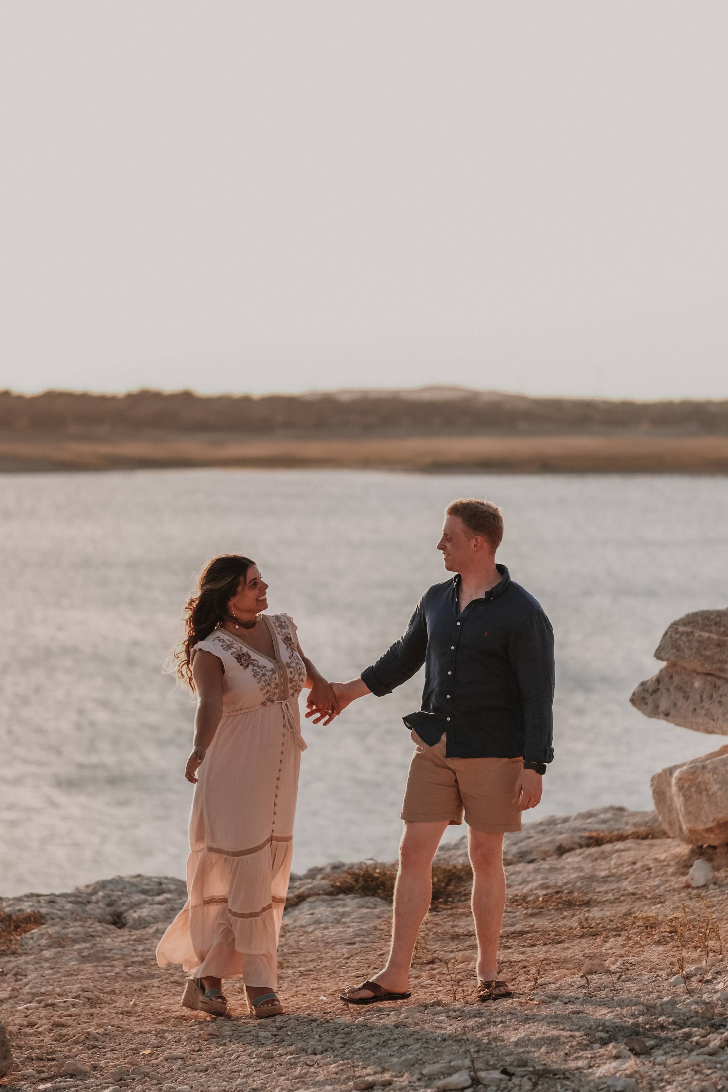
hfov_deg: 14.1
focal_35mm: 97
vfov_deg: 21.0
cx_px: 345
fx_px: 2942
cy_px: 610
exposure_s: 1/4000
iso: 200
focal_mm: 56
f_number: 1.4
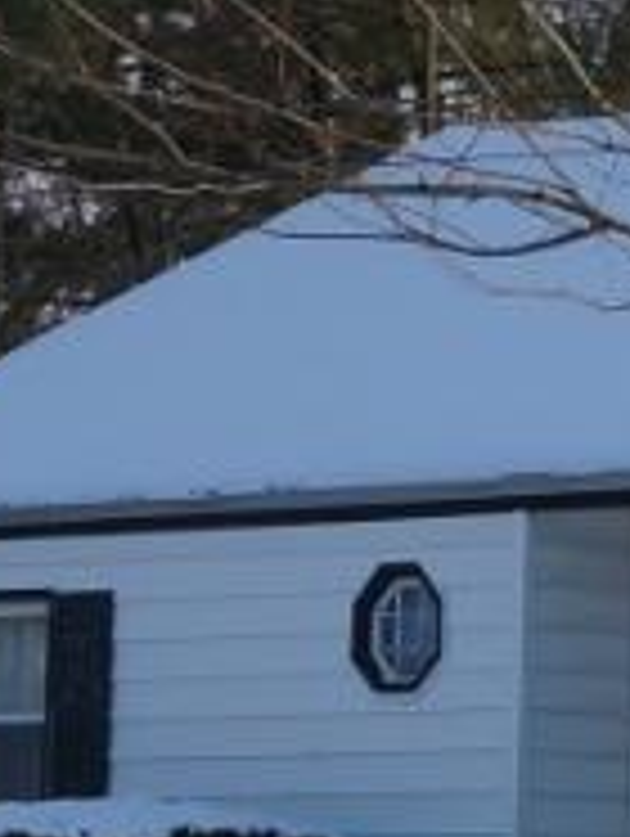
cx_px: 1872
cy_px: 1006
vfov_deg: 6.1
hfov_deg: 4.4
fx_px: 7869
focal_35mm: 325
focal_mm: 28
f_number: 9
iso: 100
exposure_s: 1/160
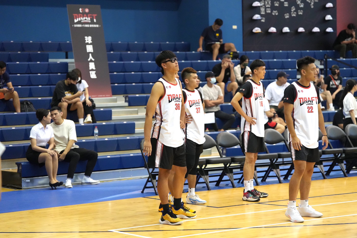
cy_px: 119
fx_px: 992
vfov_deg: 13.7
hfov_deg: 20.4
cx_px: 178
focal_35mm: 100
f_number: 2.8
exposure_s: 1/1000
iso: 8000
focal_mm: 100
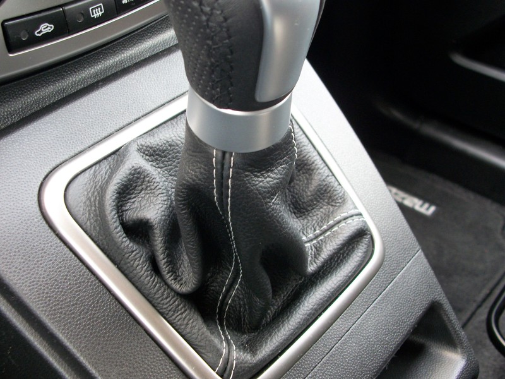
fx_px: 467
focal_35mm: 32
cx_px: 252
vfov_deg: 44.2
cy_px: 190
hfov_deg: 56.8
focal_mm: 5.7
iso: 102
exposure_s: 1/30
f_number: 2.9
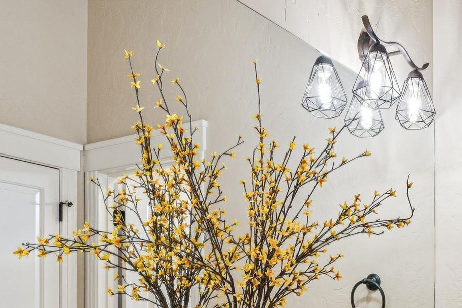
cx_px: 447
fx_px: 659
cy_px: 333
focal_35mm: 51
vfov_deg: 24.6
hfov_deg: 35.5
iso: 400
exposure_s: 1/1.67
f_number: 13
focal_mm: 15.4
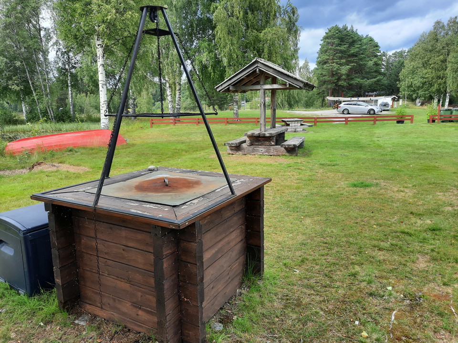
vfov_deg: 54.9
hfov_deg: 69.4
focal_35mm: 25
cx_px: 229
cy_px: 172
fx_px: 331
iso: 32
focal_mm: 4.6
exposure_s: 1/134
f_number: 2
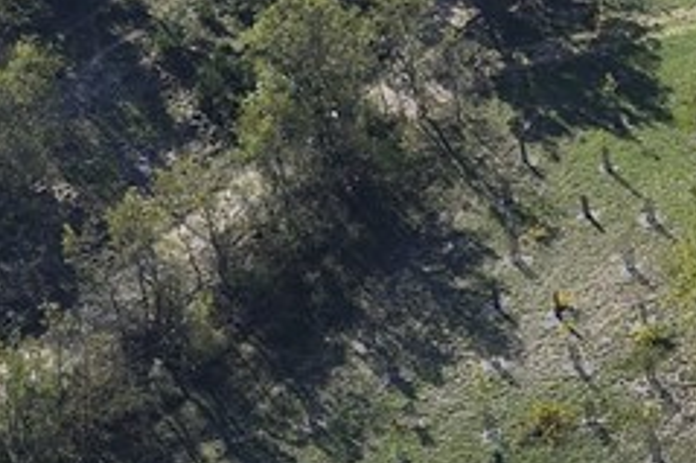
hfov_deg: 5.9
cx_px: 2114
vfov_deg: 4.3
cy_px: -160
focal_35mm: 321
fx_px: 6202
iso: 400
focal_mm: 48
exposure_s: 1/1000
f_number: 7.1
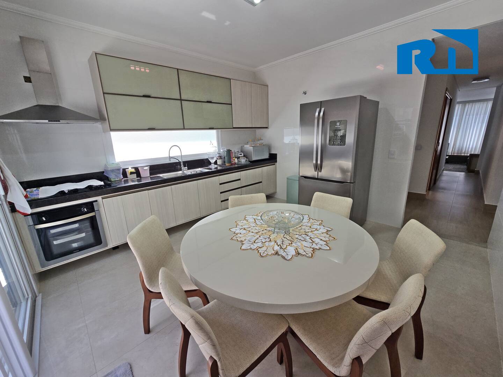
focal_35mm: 13
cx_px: 252
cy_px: 188
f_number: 2.2
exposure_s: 1/244
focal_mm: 2.2
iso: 50
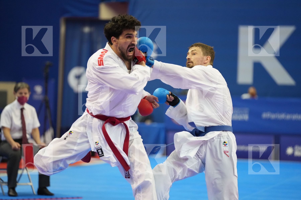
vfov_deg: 8.8
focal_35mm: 156
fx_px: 1304
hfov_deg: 13.2
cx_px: 150
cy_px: 100
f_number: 2.8
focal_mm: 156
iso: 4000
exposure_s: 1/1000
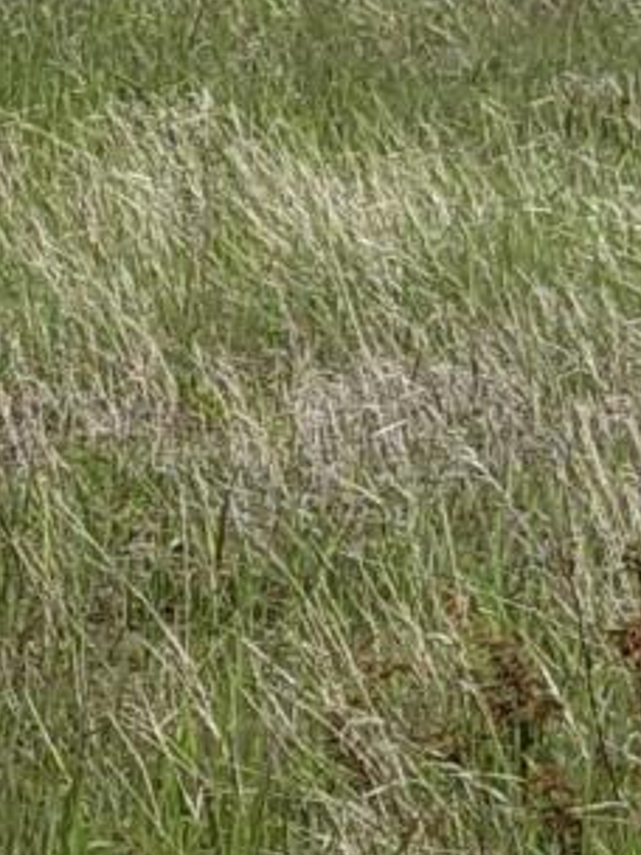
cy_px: 84
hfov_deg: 5.9
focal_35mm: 237
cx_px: -1184
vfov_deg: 8.3
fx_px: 5852
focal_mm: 6.81
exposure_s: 1/1155
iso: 46
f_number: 1.85
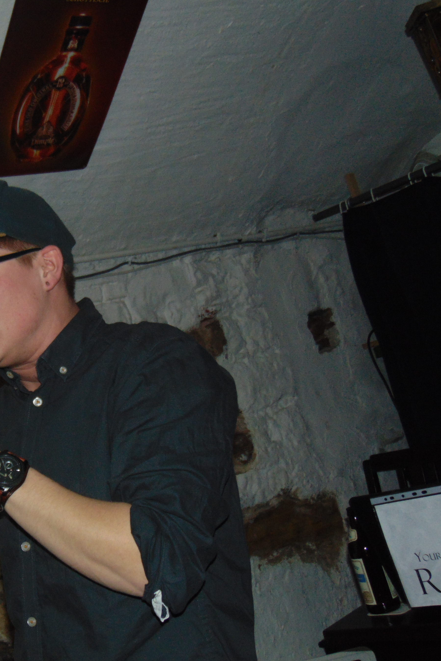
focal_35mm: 55
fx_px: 1010
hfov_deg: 23.5
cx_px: -4
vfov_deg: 36.2
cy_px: 331
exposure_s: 1/60
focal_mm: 6.9
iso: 200
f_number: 3.3
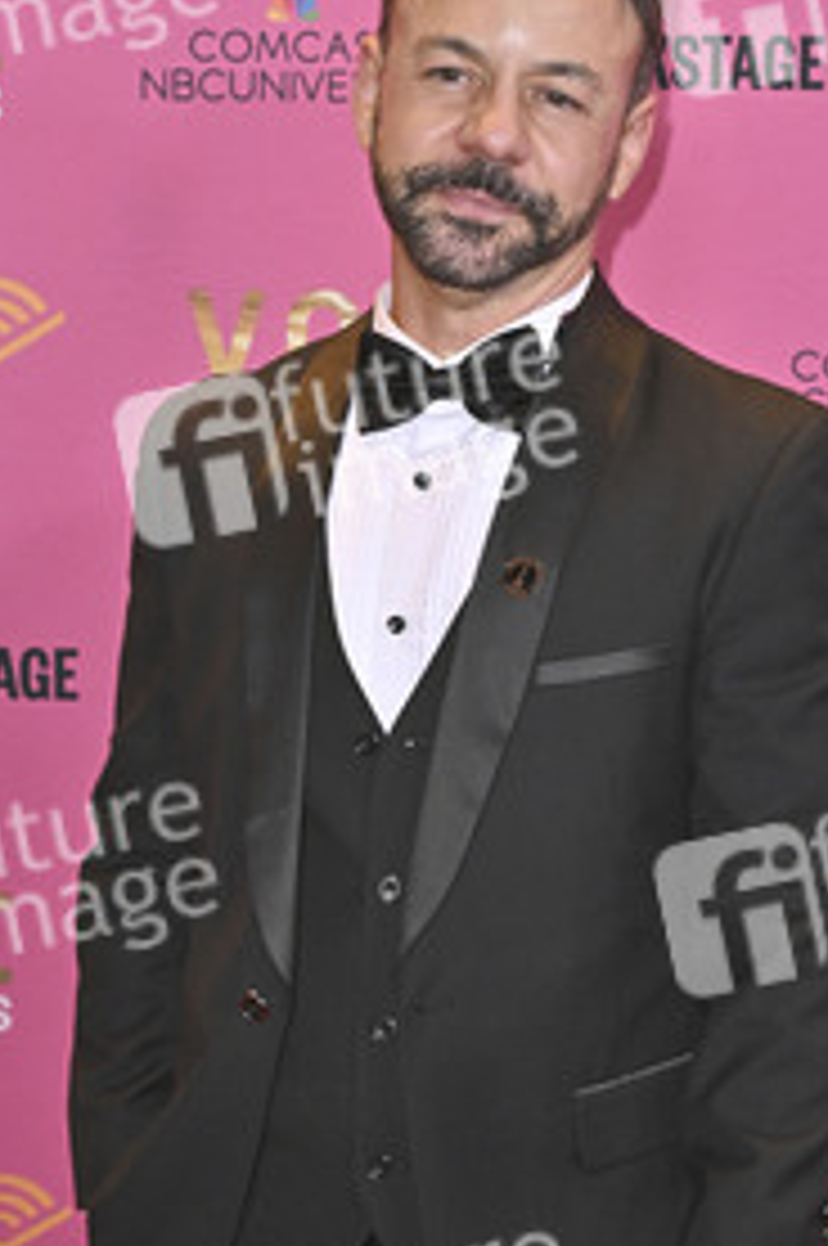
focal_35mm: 101
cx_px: 477
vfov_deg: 20.2
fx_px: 3493
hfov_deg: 13.5
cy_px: 666
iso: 2000
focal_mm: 70
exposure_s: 1/320
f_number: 6.3
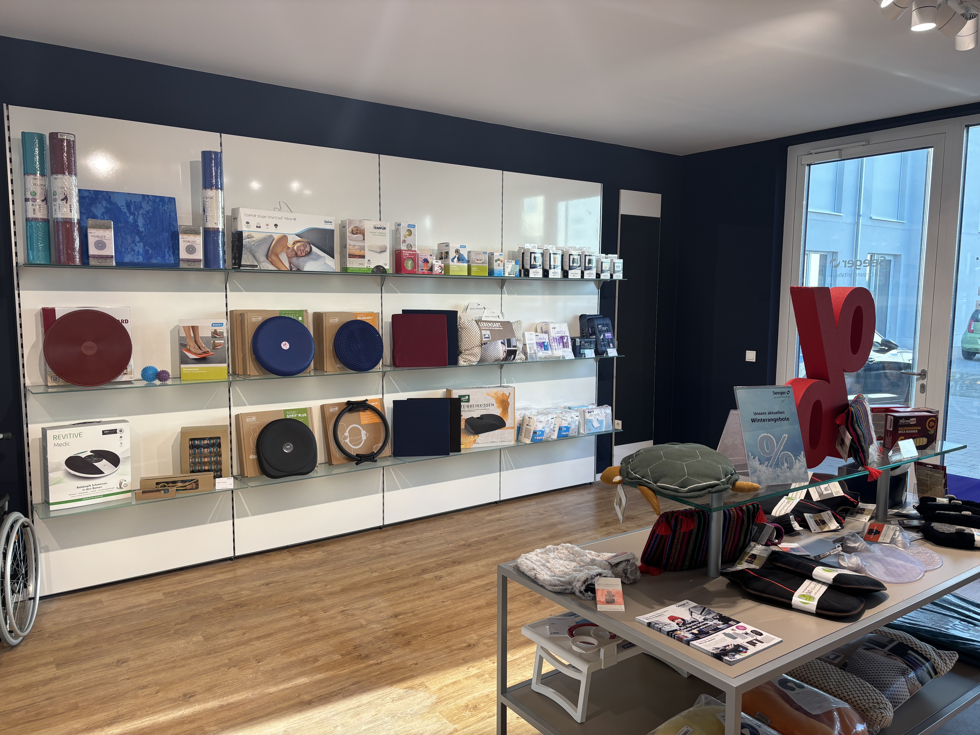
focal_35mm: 26
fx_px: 736
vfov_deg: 53.1
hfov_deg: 67.3
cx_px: 490
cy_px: 368
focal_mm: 5.96
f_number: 1.6
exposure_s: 1/100
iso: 50
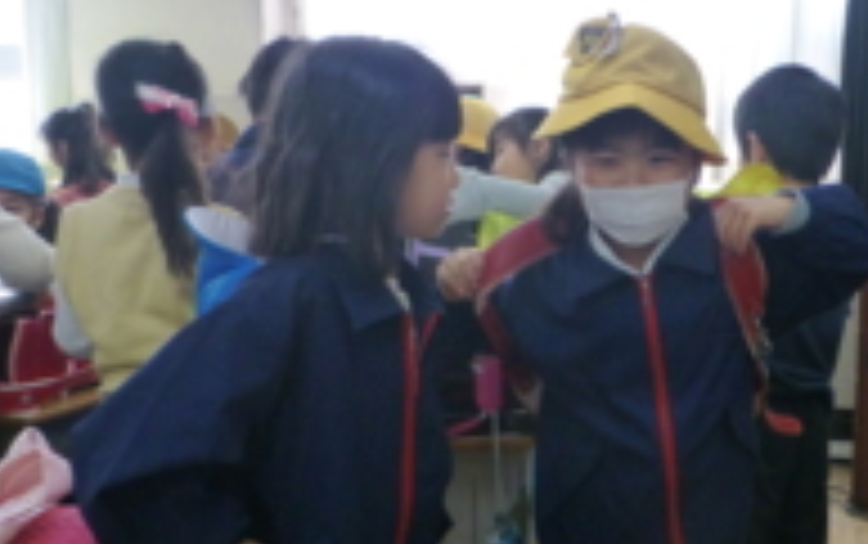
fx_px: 1136
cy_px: 369
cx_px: 652
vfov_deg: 26.8
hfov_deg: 40.6
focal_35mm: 48
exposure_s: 1/80
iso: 400
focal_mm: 4.3
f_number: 3.3
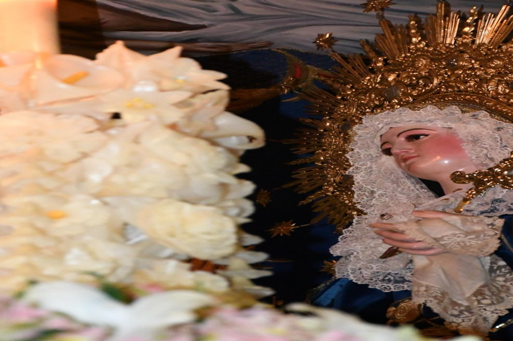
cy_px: 135
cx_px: 289
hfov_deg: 13.5
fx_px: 2165
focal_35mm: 152
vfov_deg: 9.0
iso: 10000
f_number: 5.6
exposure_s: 1/60
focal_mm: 75
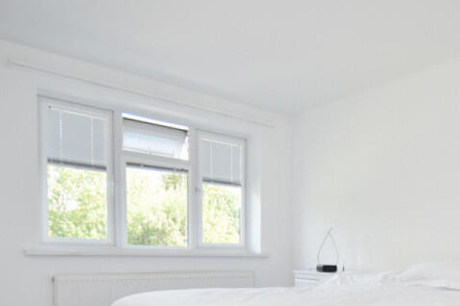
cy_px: 254
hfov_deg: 54.2
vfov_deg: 39.2
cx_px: 377
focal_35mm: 32
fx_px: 409
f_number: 3.5
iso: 400
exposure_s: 1/250
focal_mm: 10
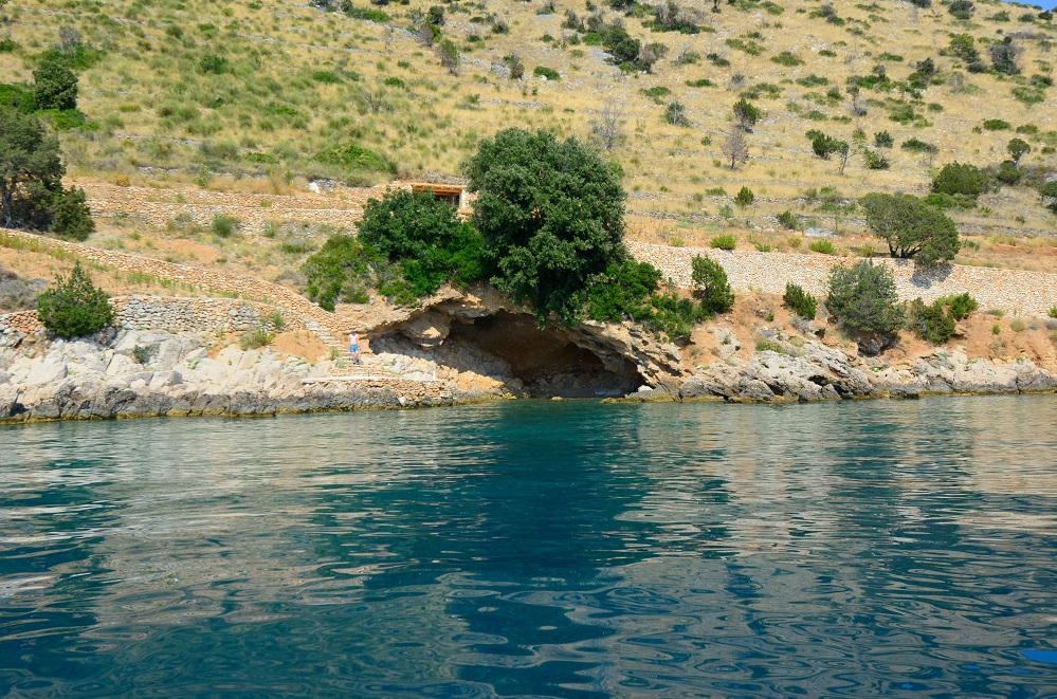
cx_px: 528
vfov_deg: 36.7
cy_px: 350
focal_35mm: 36
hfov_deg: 53.2
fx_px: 1054
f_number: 5.6
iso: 400
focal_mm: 24
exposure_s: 1/2000
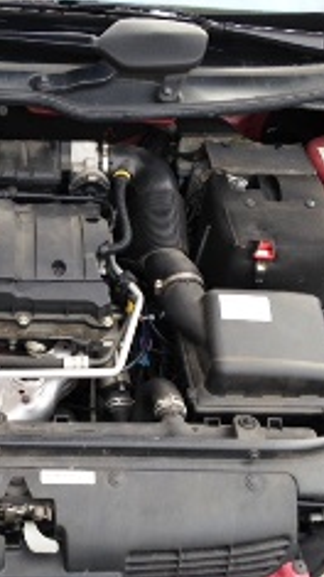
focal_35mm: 53
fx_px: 810
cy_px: 313
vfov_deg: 39.2
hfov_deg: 22.0
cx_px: 20
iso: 50
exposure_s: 1/146
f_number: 2.4
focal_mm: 4.12
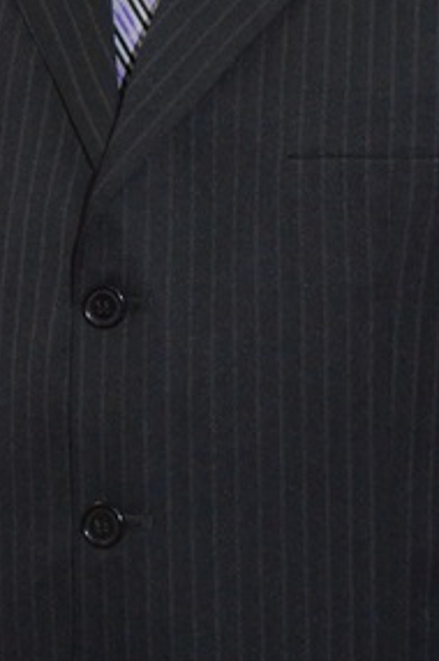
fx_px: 3227
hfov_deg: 7.8
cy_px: -233
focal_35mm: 176
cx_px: 226
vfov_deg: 11.4
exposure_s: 1/60
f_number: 5.3
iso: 3200
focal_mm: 42
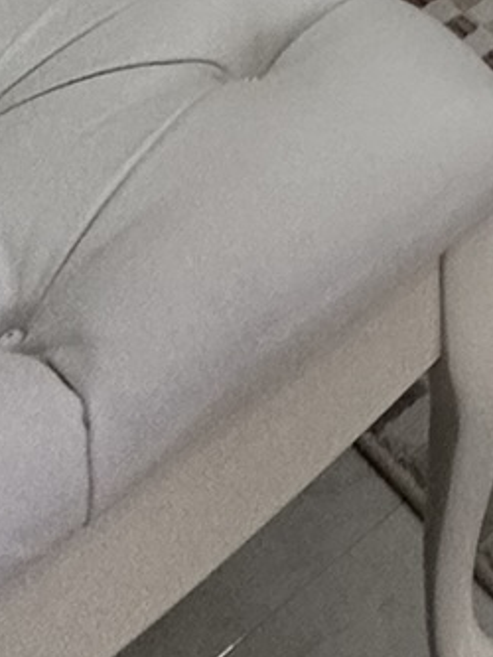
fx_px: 1632
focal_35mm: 86
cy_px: -1290
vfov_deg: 11.7
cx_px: 1487
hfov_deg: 11.0
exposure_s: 1/100
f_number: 2.2
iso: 200
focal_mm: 2.22
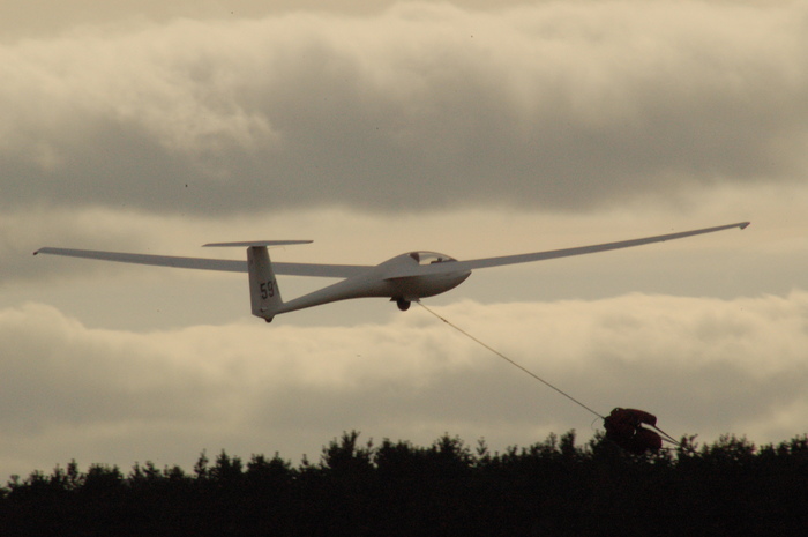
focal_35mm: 450
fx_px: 10088
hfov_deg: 4.6
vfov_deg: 3.0
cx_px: 404
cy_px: 268
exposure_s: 1/200
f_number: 22
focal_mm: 300
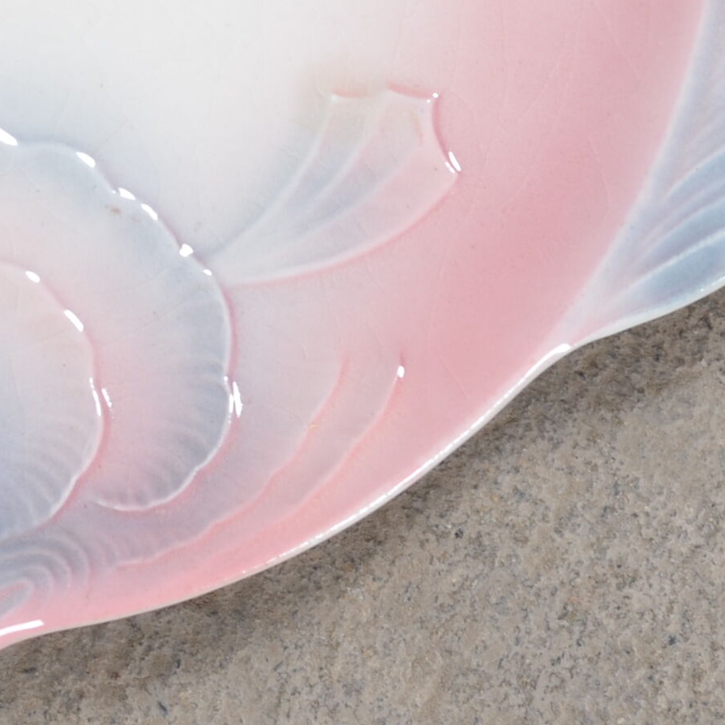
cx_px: -114
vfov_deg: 6.6
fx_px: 6232
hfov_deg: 6.6
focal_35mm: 263
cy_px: -187
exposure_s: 1/125
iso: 100
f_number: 10
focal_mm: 50
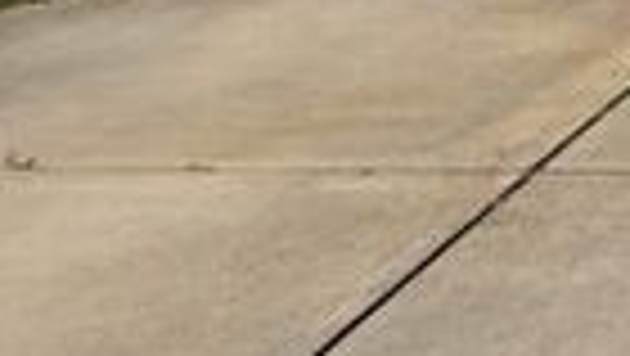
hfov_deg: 17.4
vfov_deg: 10.9
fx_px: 1689
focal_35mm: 101
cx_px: 1120
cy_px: -367
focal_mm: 5.96
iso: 50
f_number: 1.6
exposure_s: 1/6993
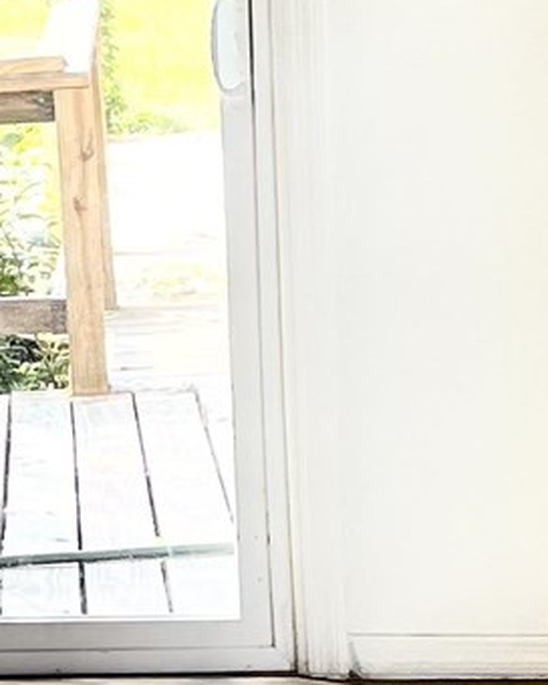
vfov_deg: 11.2
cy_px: 181
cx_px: -556
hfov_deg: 8.5
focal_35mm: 172
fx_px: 3487
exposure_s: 1/187
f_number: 1.6
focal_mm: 5.1
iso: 40
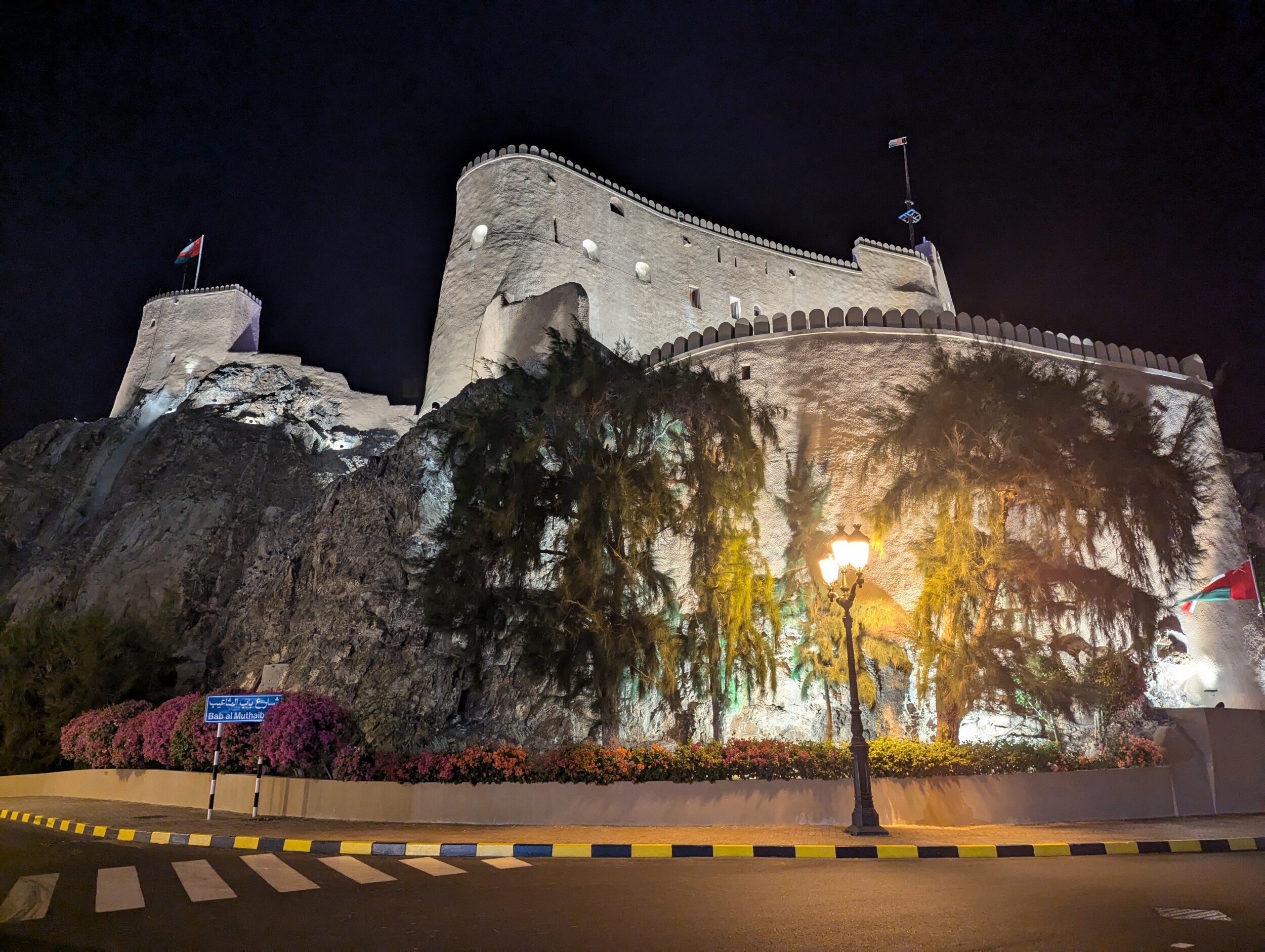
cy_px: 476
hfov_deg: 71.5
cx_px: 632
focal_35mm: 24
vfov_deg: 56.9
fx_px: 878
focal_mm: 6.81
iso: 319
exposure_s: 1/25
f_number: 1.85
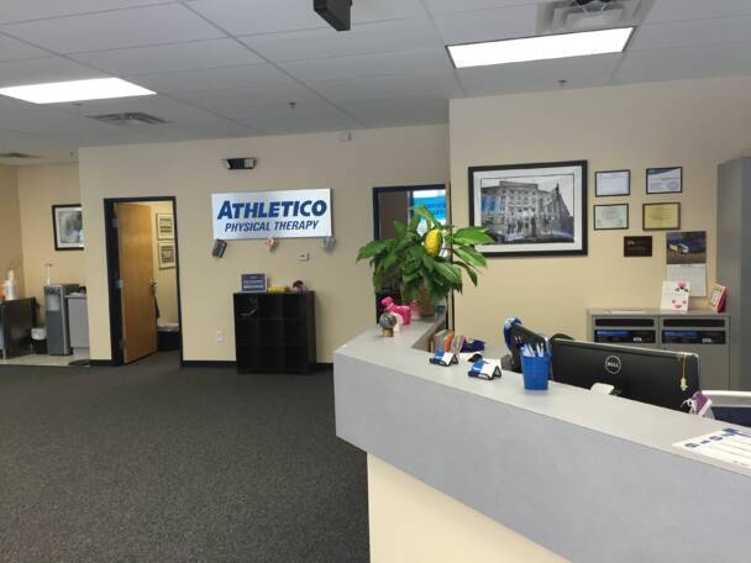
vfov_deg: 48.2
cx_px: 376
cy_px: 282
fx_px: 629
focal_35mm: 29
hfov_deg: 61.7
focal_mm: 4.15
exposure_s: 1/30
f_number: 2.2
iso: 40
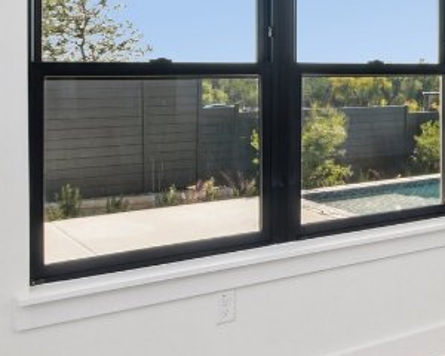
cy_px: 39
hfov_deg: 29.4
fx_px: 711
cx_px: 547
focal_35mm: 54
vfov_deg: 27.2
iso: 400
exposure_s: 1/80
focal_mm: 10
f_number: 8
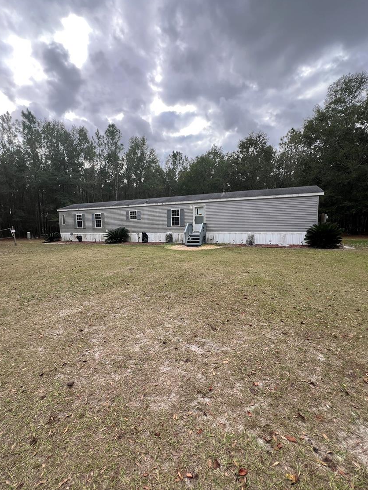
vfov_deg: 102.1
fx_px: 198
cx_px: 172
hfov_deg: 85.6
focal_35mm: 14
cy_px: 245
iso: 32
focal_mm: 1.57
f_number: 1.8
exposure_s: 1/408
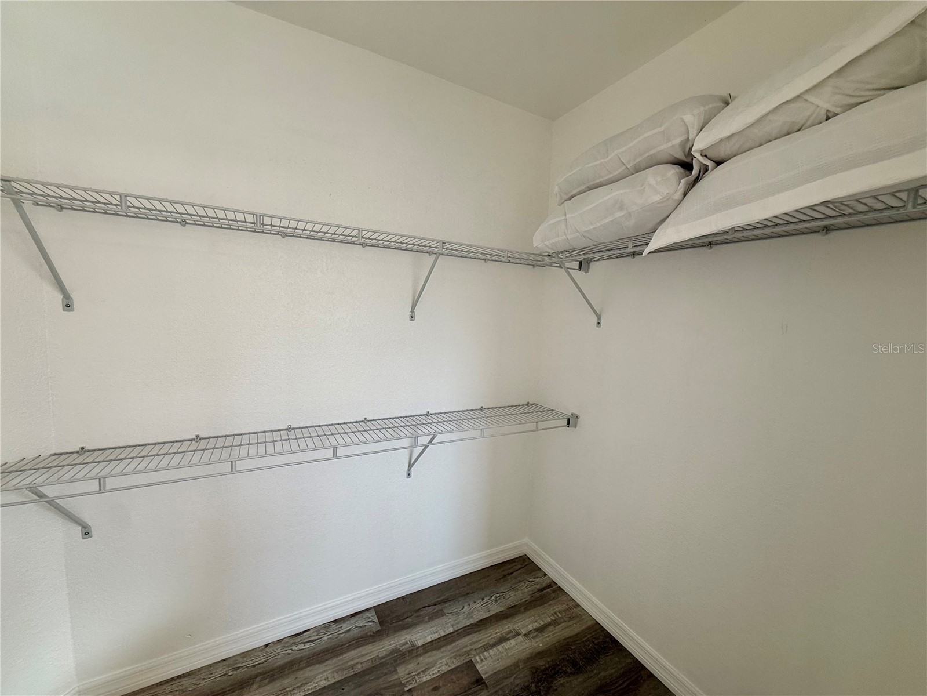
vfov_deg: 85.7
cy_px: 348
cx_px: 464
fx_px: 375
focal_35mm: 14
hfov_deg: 102.1
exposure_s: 1/120
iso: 50
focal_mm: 2.22
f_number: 2.2
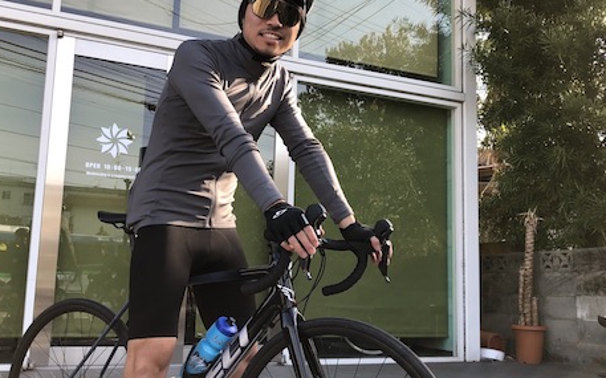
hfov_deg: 50.3
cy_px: 191
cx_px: 273
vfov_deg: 32.7
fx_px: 644
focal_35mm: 39
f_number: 1.8
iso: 20
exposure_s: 1/203
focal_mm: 3.99
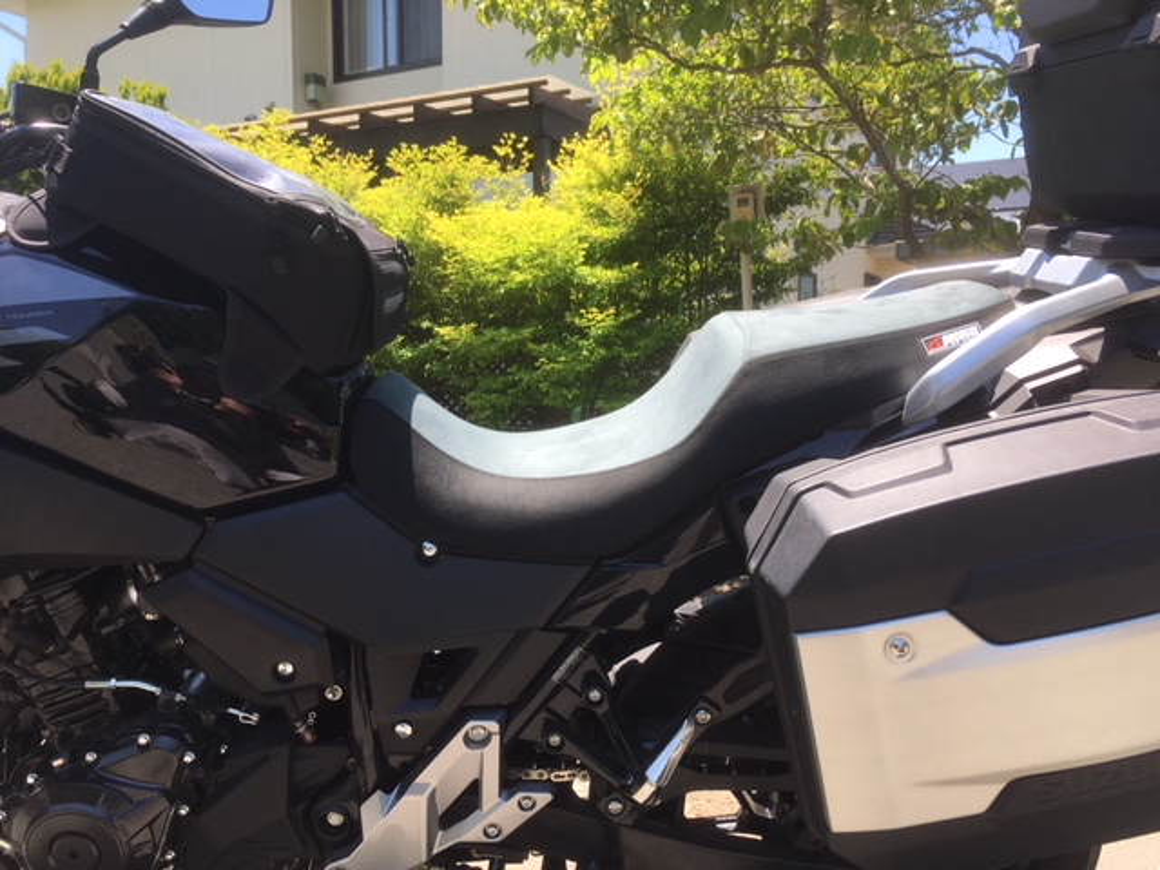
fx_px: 972
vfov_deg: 48.2
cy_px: 435
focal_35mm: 29
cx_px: 580
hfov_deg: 61.7
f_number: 2.2
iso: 25
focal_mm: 4.15
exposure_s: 1/530
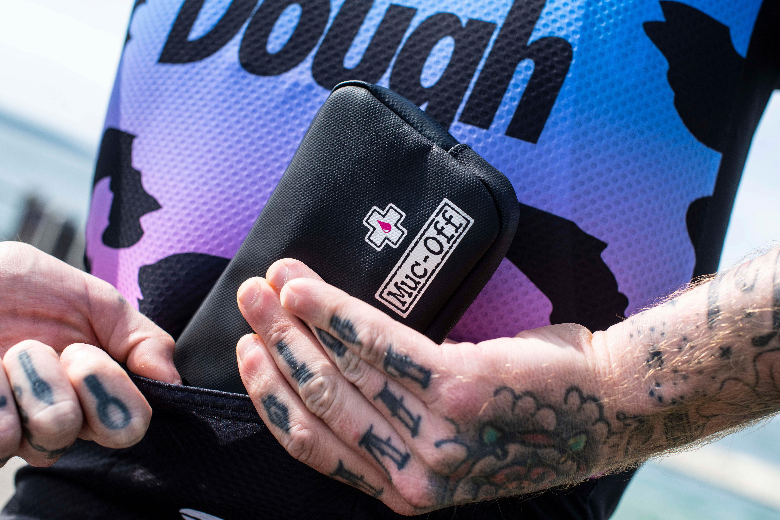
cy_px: 260
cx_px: 390
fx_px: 1083
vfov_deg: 27.0
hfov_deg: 39.6
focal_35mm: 50
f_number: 7.1
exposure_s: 1/1600
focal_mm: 50
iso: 500
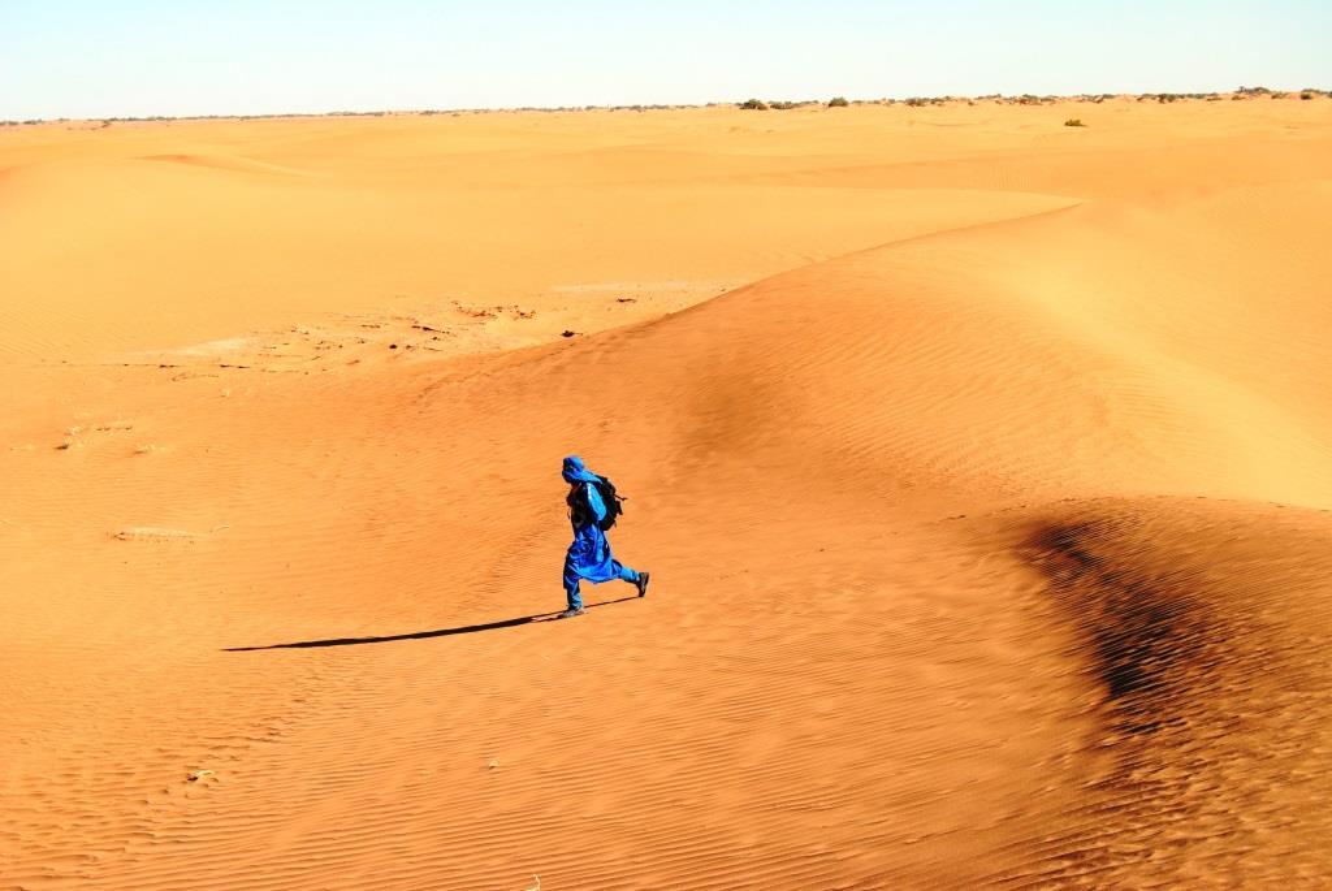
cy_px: 446
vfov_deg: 23.8
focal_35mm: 57
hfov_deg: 35.0
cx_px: 666
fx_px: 2111
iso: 100
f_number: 8
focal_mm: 38
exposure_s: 1/250
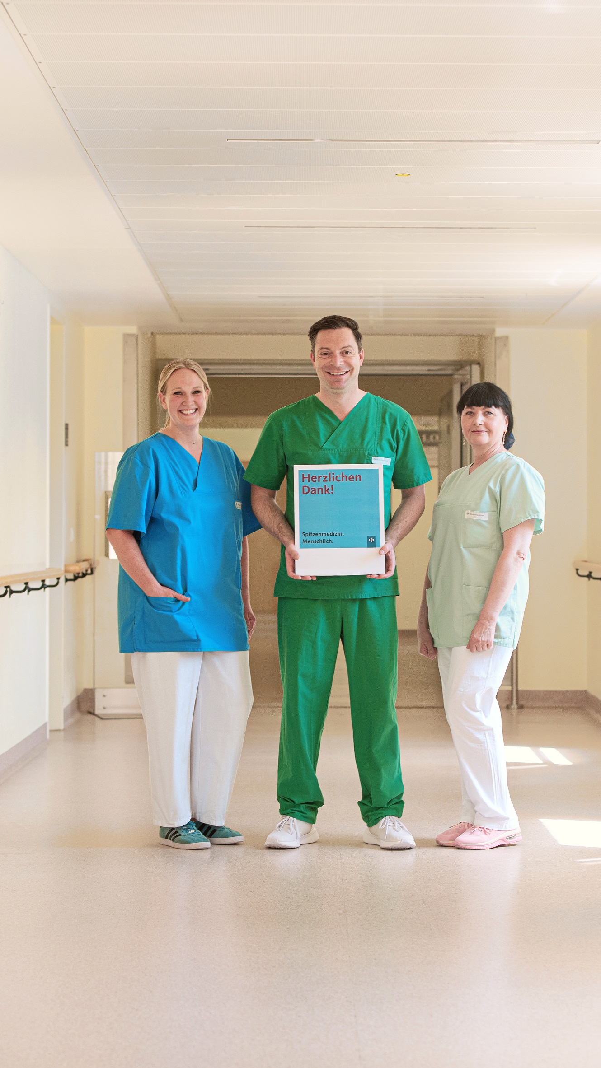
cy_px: 522
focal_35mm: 92
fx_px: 2607
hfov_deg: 13.1
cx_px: 354
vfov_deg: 23.2
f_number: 4
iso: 250
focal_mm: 70
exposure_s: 1/200
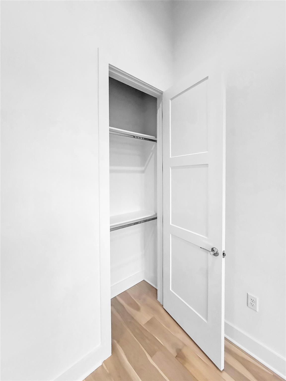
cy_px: 190
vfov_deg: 106.2
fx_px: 143
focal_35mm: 13
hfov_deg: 89.9
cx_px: 143
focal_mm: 2.2
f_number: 2.2
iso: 160
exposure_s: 1/60
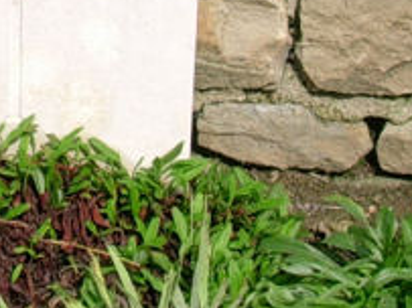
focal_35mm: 133
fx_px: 1582
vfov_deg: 10.8
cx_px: -142
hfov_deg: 14.2
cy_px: -109
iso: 70
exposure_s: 1/443
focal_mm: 6.7
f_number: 5.8
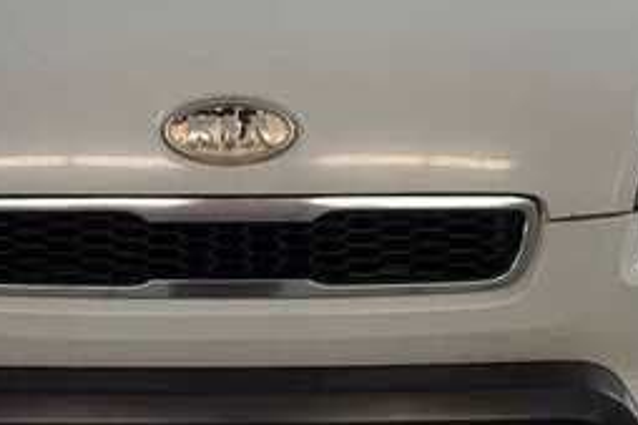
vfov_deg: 14.0
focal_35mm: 96
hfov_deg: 21.2
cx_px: 234
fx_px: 1700
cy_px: -6
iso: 32
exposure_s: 1/100
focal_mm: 4.2
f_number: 1.6
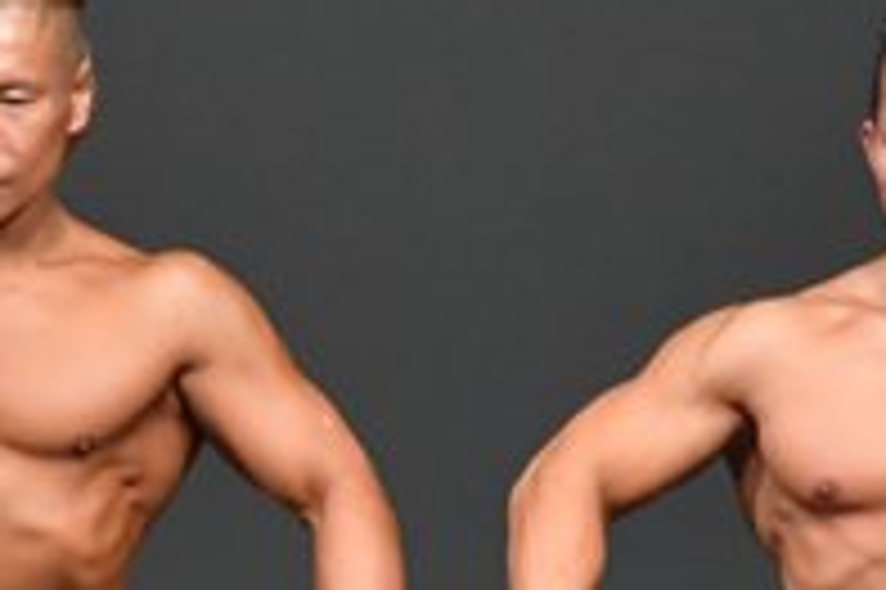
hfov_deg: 1.5
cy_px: 820
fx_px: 33393
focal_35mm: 1358
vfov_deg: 1.0
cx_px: 483
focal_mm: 230
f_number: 5.6
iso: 4000
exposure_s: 1/400
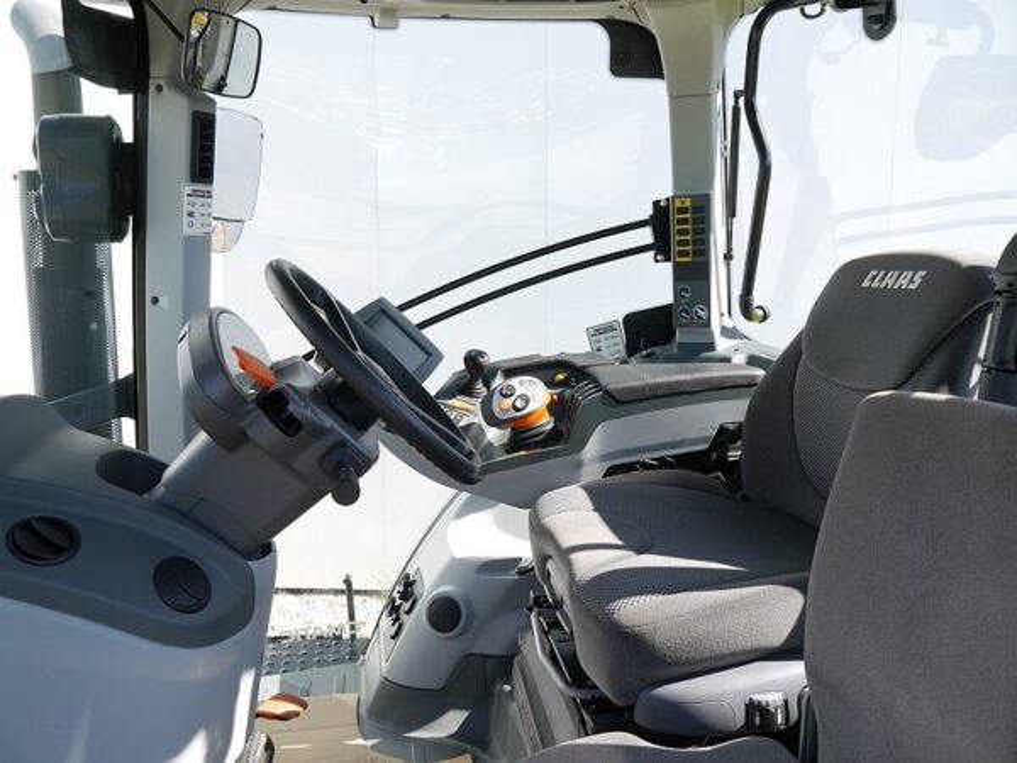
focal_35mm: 28
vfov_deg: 49.7
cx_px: 508
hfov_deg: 63.4
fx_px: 823
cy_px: 382
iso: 400
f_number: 6.3
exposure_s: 1/320
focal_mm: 14
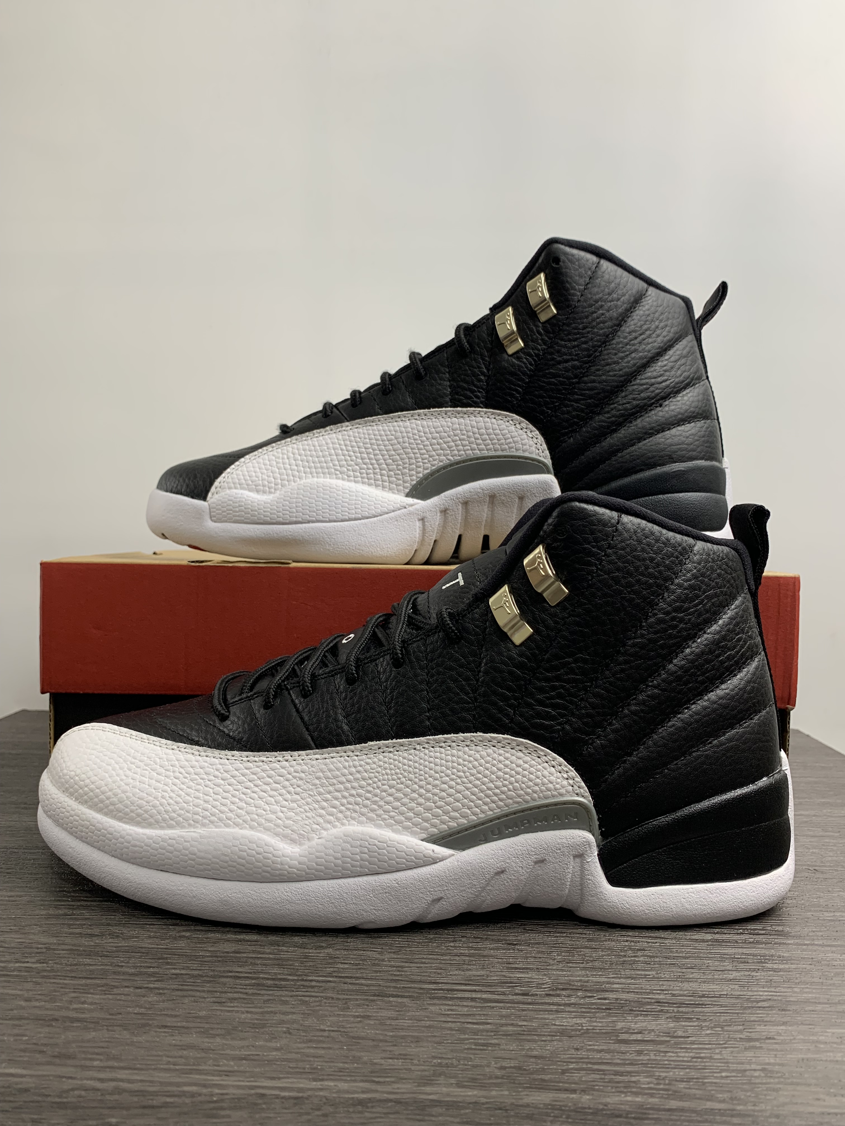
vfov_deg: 67.3
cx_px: 422
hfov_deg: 53.1
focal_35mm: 26
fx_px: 846
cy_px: 563
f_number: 1.8
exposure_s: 1/121
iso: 50
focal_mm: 4.25
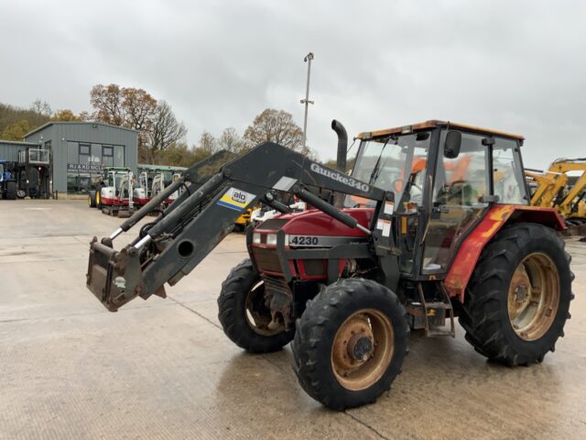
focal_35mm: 29
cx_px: 293
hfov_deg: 61.7
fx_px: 491
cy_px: 220
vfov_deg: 48.2
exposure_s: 1/266
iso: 16
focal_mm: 3
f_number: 1.8
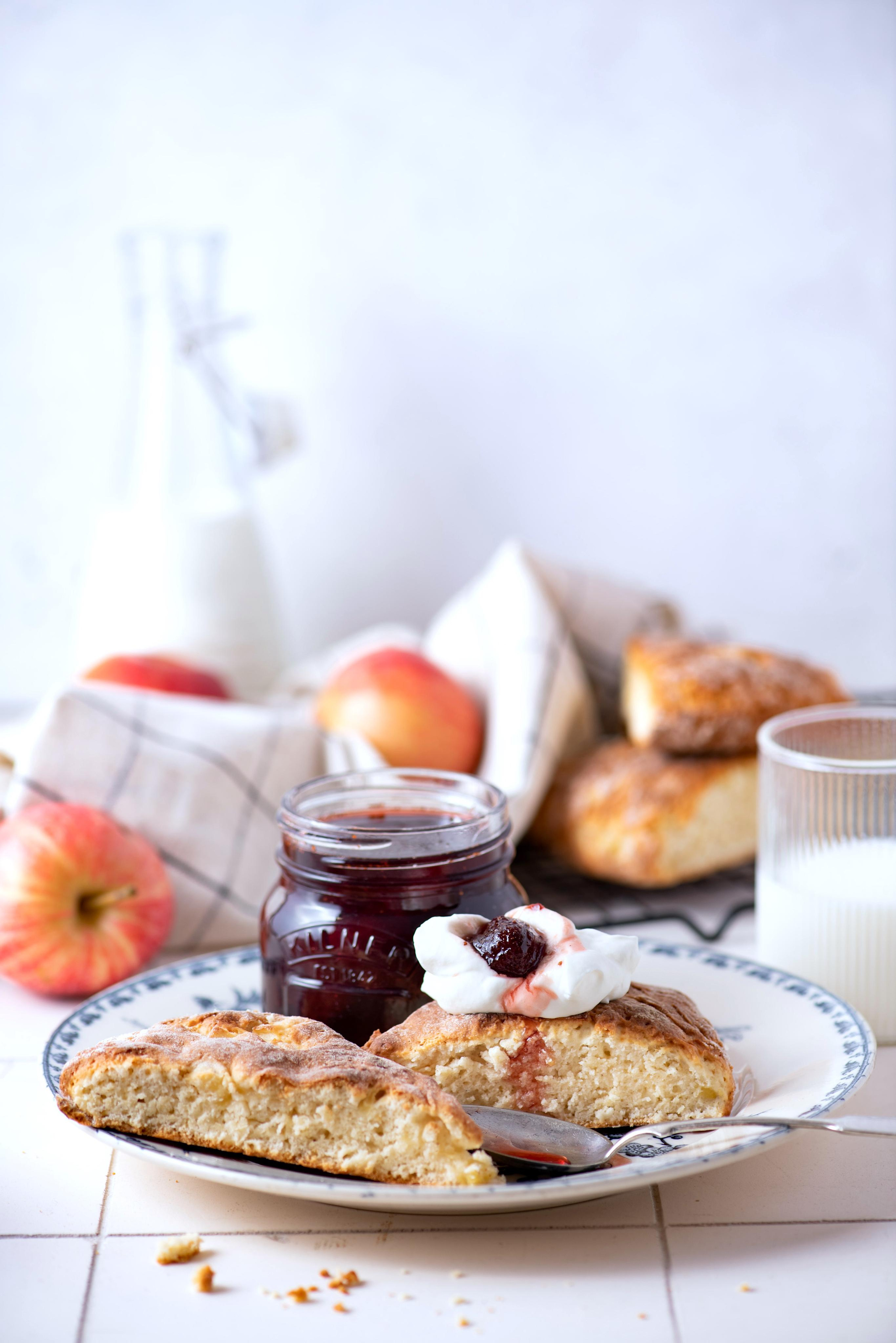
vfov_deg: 19.5
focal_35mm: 105
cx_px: 448
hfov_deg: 13.0
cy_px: 672
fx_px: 3920
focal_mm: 105
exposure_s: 1/250
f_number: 6.3
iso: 64
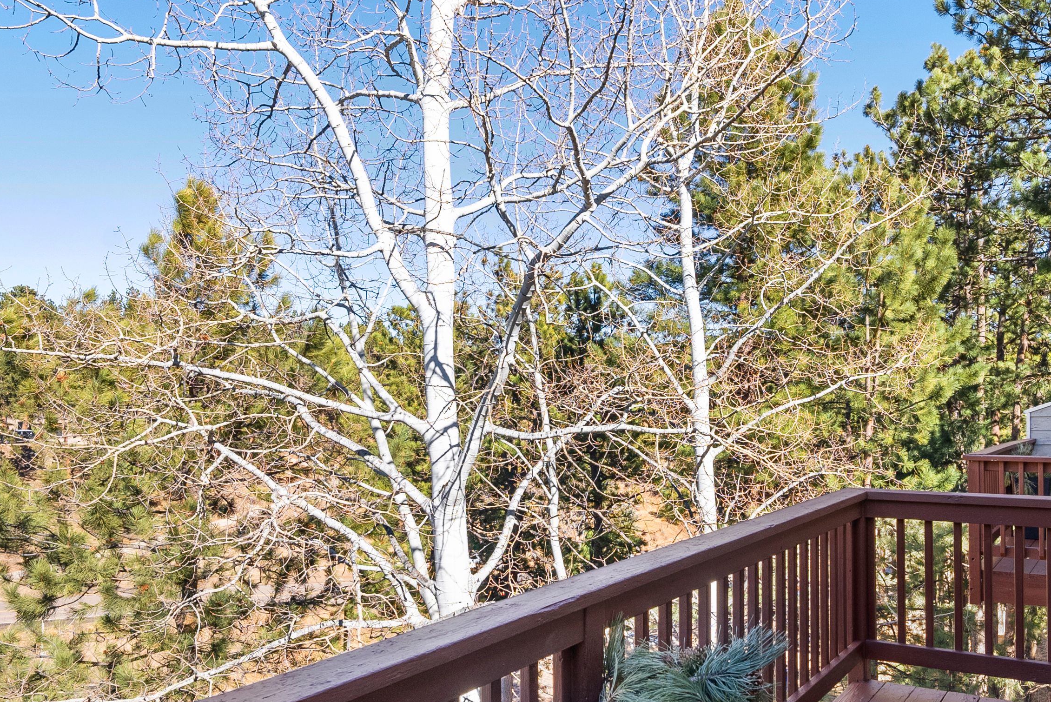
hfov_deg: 61.1
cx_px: 653
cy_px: 407
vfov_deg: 43.5
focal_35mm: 30
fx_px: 876
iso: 200
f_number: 9
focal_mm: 16
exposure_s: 1/320
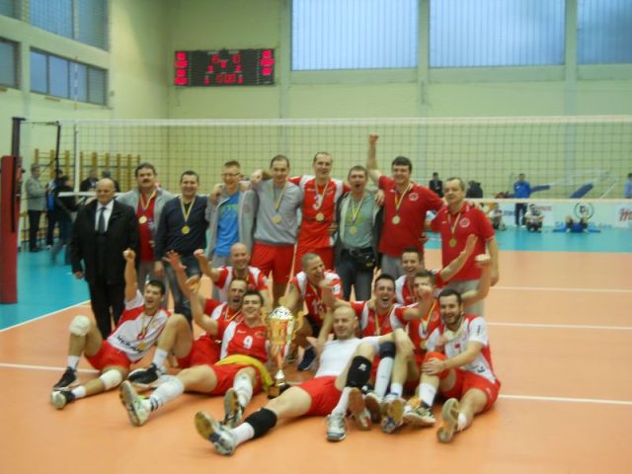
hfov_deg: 45.8
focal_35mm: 41
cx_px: 316
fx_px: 749
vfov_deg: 35.1
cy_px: 237
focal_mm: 6.72
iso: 250
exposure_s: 1/30
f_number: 3.1
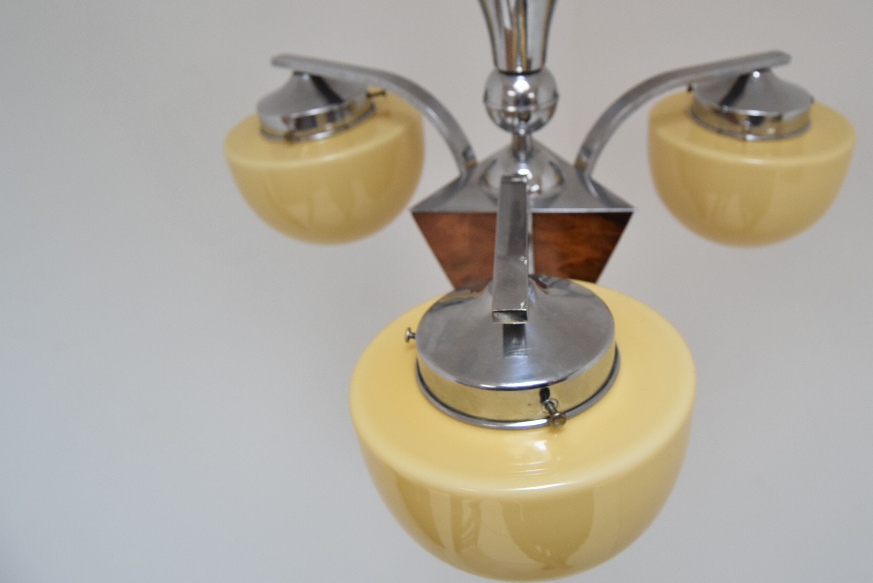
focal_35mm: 32
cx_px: 511
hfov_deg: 58.3
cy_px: 240
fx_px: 777
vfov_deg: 41.0
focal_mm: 18
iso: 1600
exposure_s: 1/125
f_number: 5.6
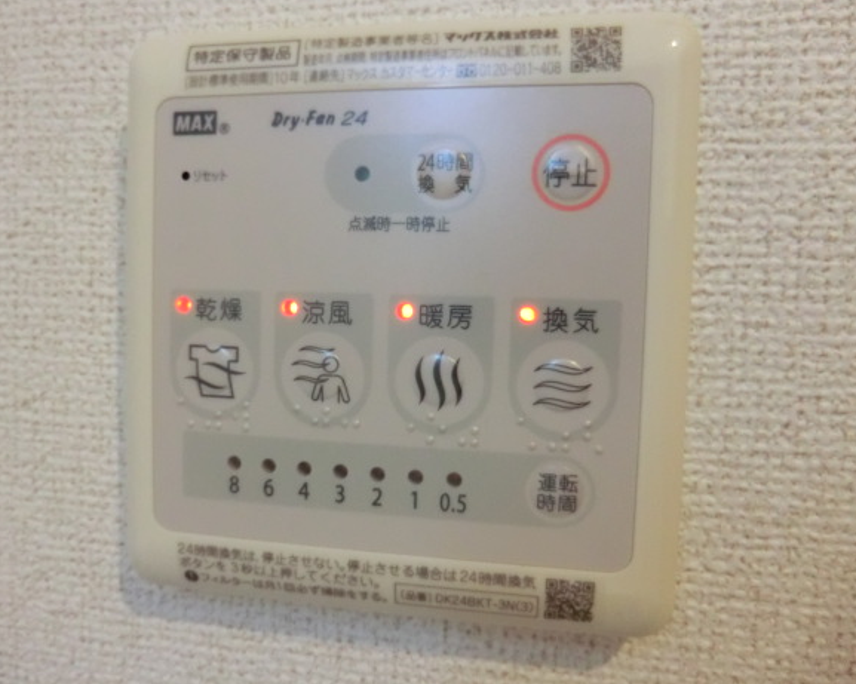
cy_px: 340
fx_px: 658
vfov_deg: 54.9
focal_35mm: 26
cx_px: 389
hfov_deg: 65.9
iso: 500
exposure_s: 1/60
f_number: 3.2
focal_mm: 4.3
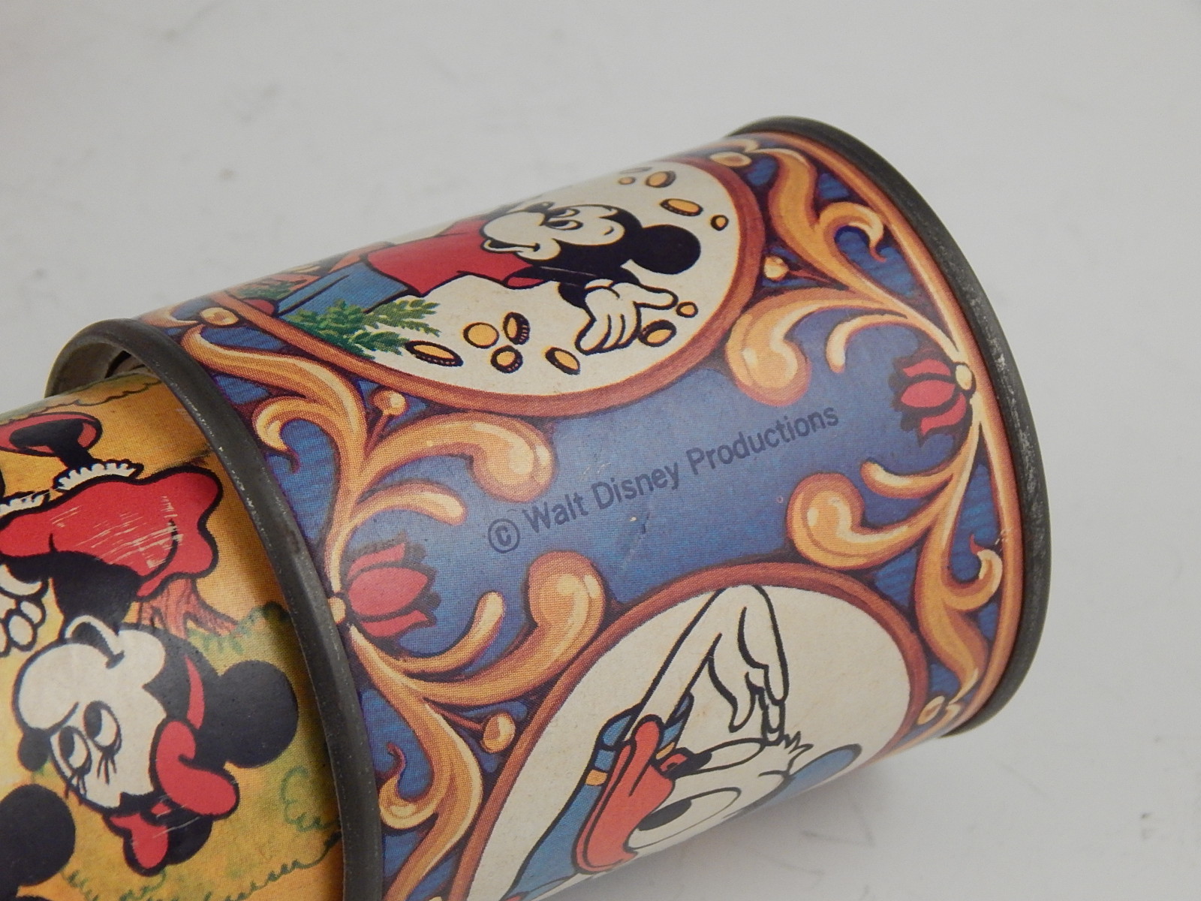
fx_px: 3227
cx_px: 600
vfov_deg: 15.9
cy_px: 450
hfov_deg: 21.1
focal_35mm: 93
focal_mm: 16.6
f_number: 4.4
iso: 400
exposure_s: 1/100
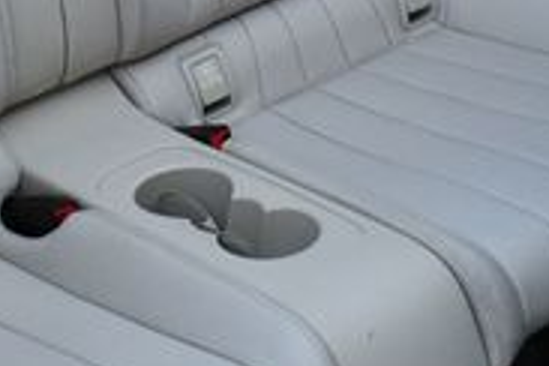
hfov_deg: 15.9
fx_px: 1921
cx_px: -9
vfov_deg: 10.5
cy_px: -201
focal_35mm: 126
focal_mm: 18
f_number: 5.6
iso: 320
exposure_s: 1/250
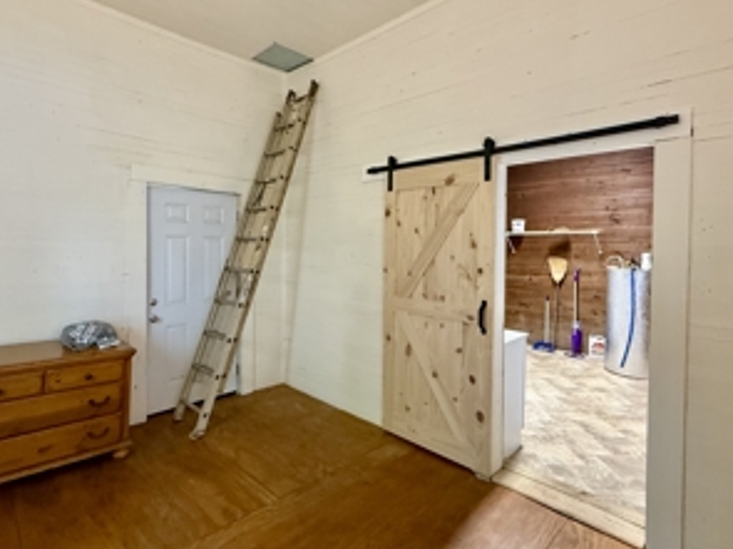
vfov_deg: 68.5
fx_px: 402
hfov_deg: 84.3
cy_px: 251
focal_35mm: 19
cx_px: 321
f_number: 2.2
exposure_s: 1/60
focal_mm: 2.22
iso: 500
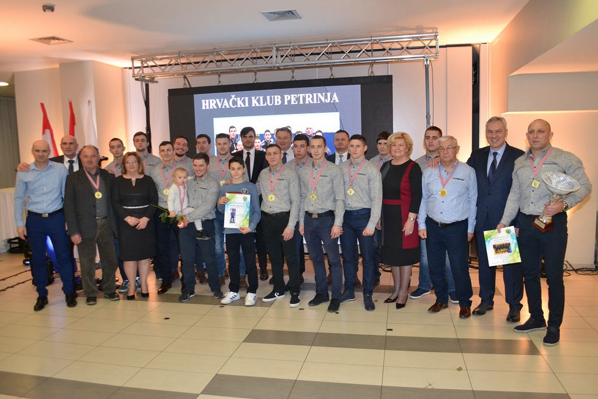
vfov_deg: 47.9
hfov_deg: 67.4
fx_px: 449
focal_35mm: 27
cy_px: 200
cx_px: 299
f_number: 3.5
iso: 1400
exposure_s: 1/60
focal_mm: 18
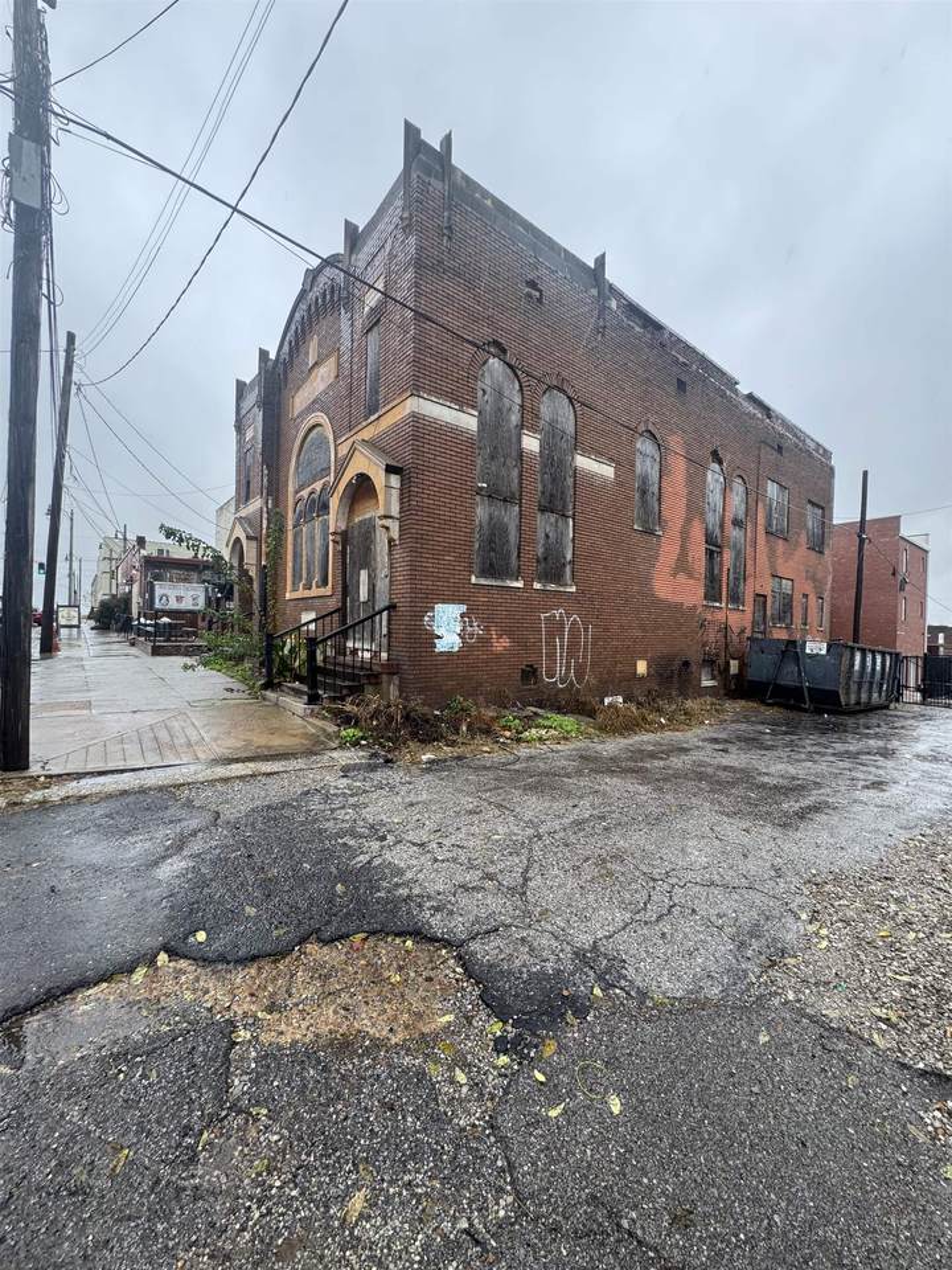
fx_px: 513
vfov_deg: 102.1
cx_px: 476
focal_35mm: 14
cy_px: 635
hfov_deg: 85.7
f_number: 2.2
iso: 40
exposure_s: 1/163
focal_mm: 2.22
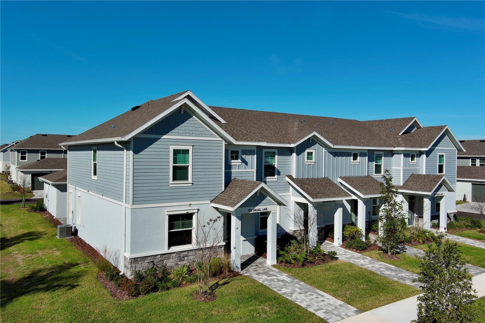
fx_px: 391
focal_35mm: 29
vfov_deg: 44.9
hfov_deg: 63.7
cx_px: 242
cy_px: 162
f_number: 9
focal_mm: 10.57
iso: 100
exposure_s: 1/400
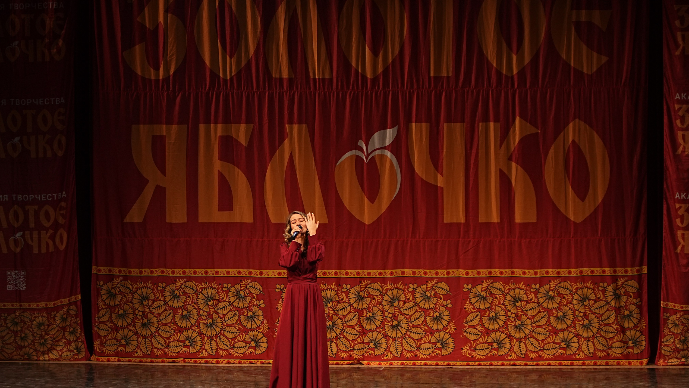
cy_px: 179
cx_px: 346
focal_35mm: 111
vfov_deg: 10.9
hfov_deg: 19.3
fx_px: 2028
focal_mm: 70
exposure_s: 1/250
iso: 1000
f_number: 2.8
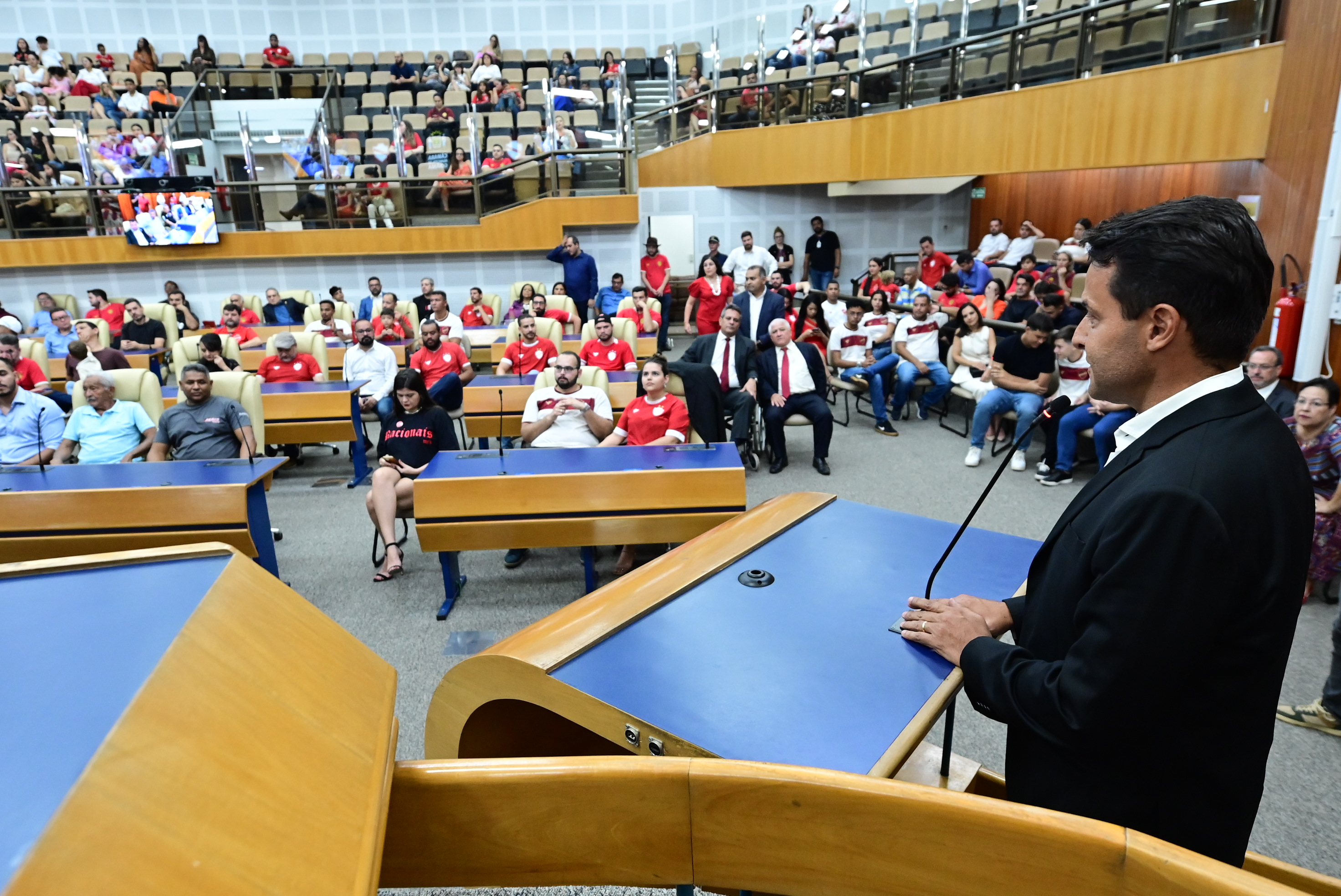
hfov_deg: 81.2
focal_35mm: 21
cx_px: 670
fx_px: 783
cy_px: 448
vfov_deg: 59.6
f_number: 4
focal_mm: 14
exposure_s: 1/125
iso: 2500
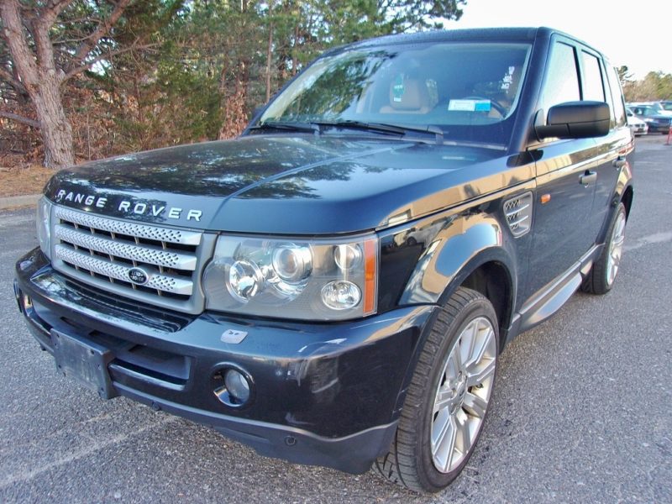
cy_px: 252
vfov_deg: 51.4
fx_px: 524
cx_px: 336
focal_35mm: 27
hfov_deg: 65.3
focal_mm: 4.9
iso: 80
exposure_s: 1/105
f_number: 3
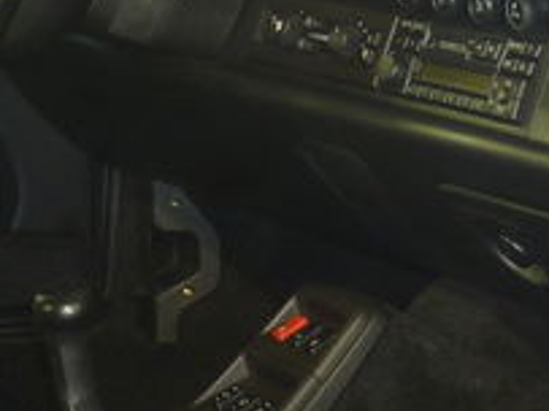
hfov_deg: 10.9
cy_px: 270
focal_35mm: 182
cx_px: 281
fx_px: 2885
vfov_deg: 8.1
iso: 100
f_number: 3.8
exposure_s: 1
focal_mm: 7.9
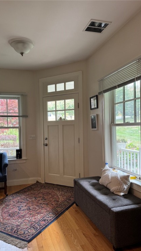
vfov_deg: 69.9
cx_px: 62
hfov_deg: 42.8
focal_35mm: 27
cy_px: 129
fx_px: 180
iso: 125
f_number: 1.78
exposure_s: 1/60
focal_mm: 6.76
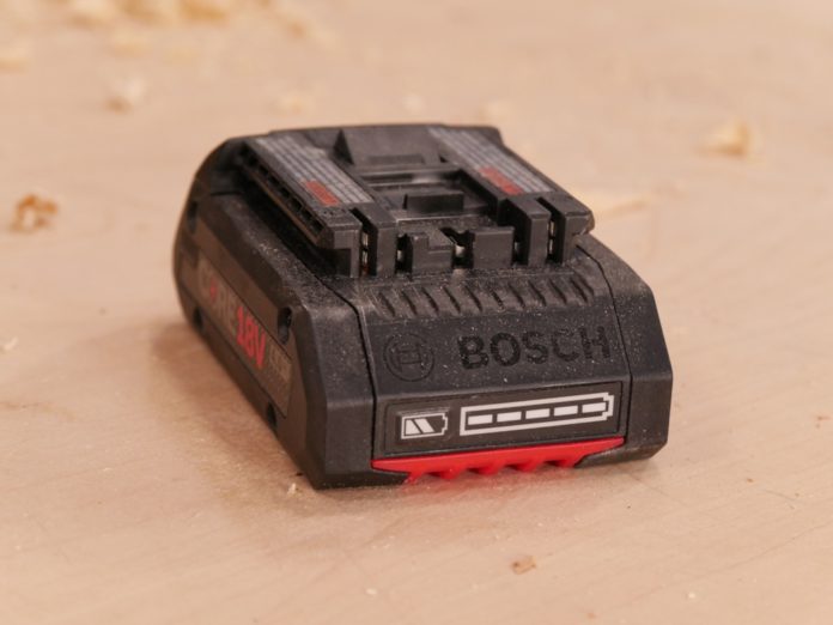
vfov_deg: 13.5
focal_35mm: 110
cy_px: 312
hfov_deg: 17.9
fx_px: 2647
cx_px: 416
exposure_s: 1/125
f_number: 5.1
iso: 1250
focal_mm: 55
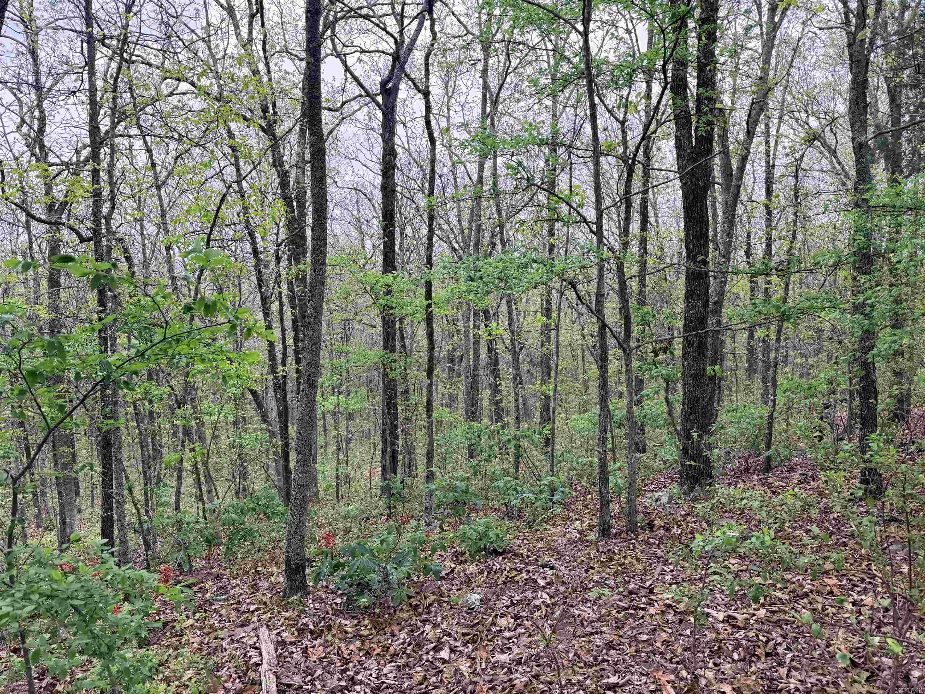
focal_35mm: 24
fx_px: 641
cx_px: 462
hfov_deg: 71.6
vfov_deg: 56.8
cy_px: 347
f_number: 1.78
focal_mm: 6.76
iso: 80
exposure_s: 1/414
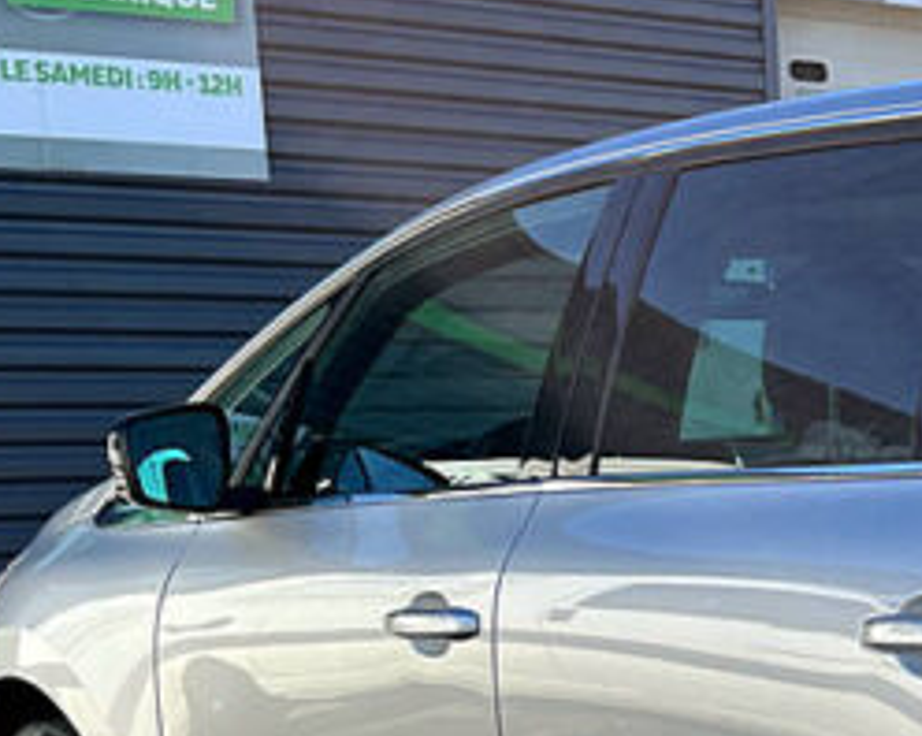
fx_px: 2236
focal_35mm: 82
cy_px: 758
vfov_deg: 18.2
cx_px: 1316
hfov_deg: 20.5
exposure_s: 1/1441
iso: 50
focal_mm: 5.1
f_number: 1.6
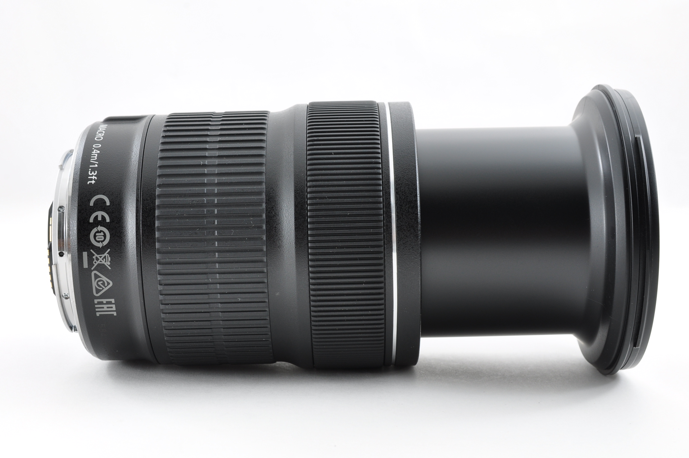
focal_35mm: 60
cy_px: 229
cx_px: 344
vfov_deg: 22.6
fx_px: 1147
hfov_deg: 33.4
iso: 200
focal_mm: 40
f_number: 14
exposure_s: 1/200
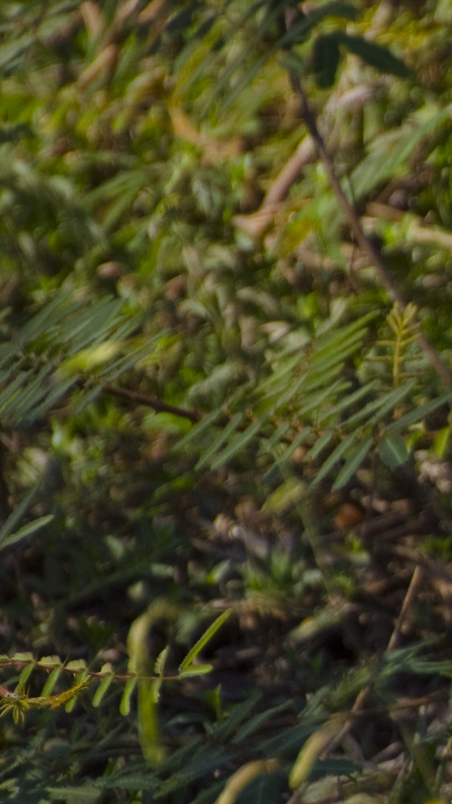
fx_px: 22589
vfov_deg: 2.0
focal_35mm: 1060
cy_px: 626
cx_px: 904
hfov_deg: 1.1
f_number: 5.6
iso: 400
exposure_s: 1/1600
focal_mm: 280
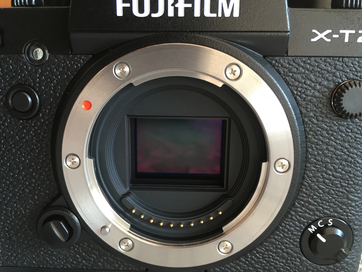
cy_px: 136
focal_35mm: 29
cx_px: 181
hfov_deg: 61.7
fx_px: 303
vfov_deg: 48.2
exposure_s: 1/33
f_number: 2.2
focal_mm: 4.15
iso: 40
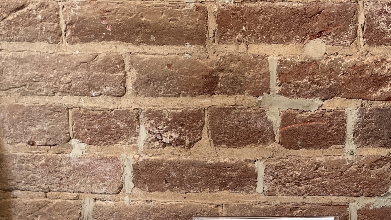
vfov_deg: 15.4
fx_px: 746
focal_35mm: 72
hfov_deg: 29.0
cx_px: 282
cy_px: 339
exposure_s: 1/60
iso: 80
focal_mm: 4.2
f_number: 1.6
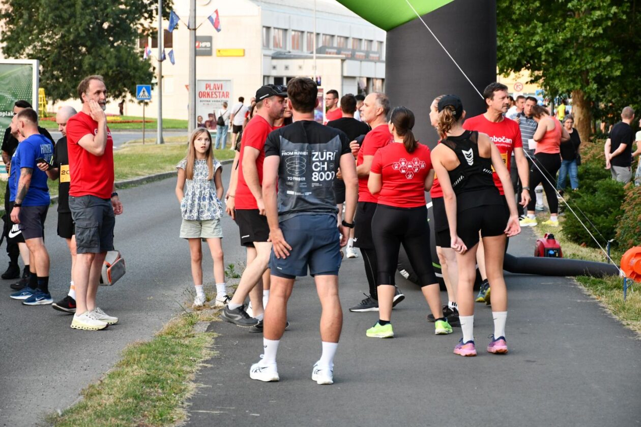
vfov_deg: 13.0
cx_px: 320
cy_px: 214
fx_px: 1869
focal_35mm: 105
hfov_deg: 19.5
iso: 1800
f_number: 5
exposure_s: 1/125
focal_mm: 70
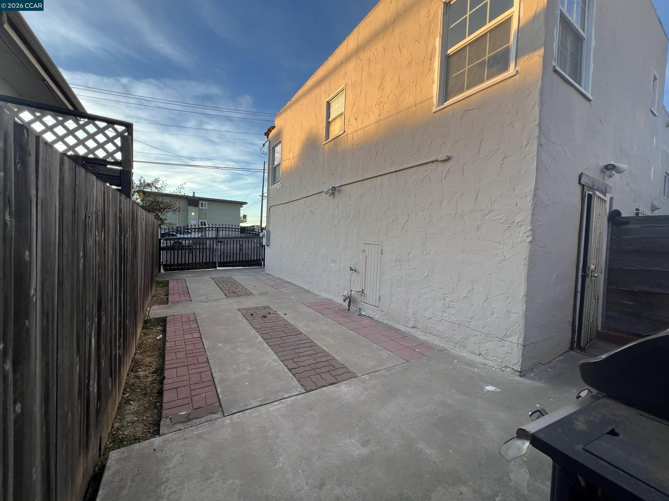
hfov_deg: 106.2
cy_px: 250
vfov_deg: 89.9
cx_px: 334
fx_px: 251
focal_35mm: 13
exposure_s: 1/118
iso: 32
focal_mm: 1.57
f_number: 1.8
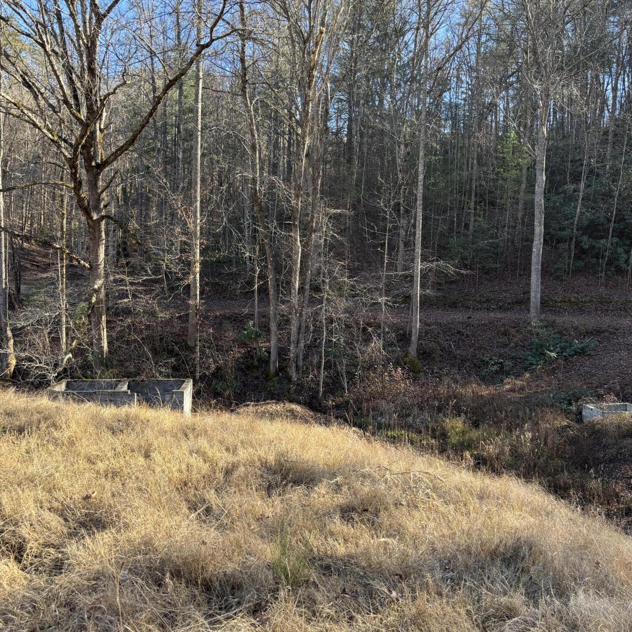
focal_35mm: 31
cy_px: 279
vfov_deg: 52.4
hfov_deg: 52.5
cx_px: 318
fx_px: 640
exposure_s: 1/331
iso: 50
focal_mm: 5.96
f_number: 1.6
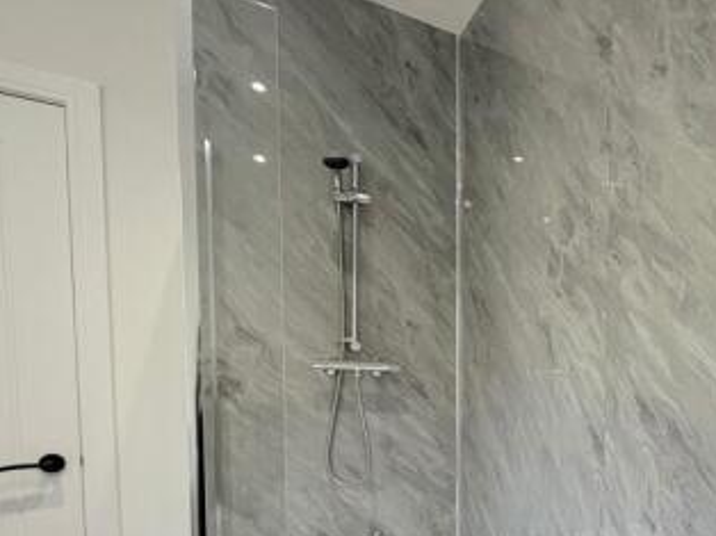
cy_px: 423
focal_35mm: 26
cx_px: 589
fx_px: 537
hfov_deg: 60.9
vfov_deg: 50.1
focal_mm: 2.22
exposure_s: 1/100
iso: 125
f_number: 2.2
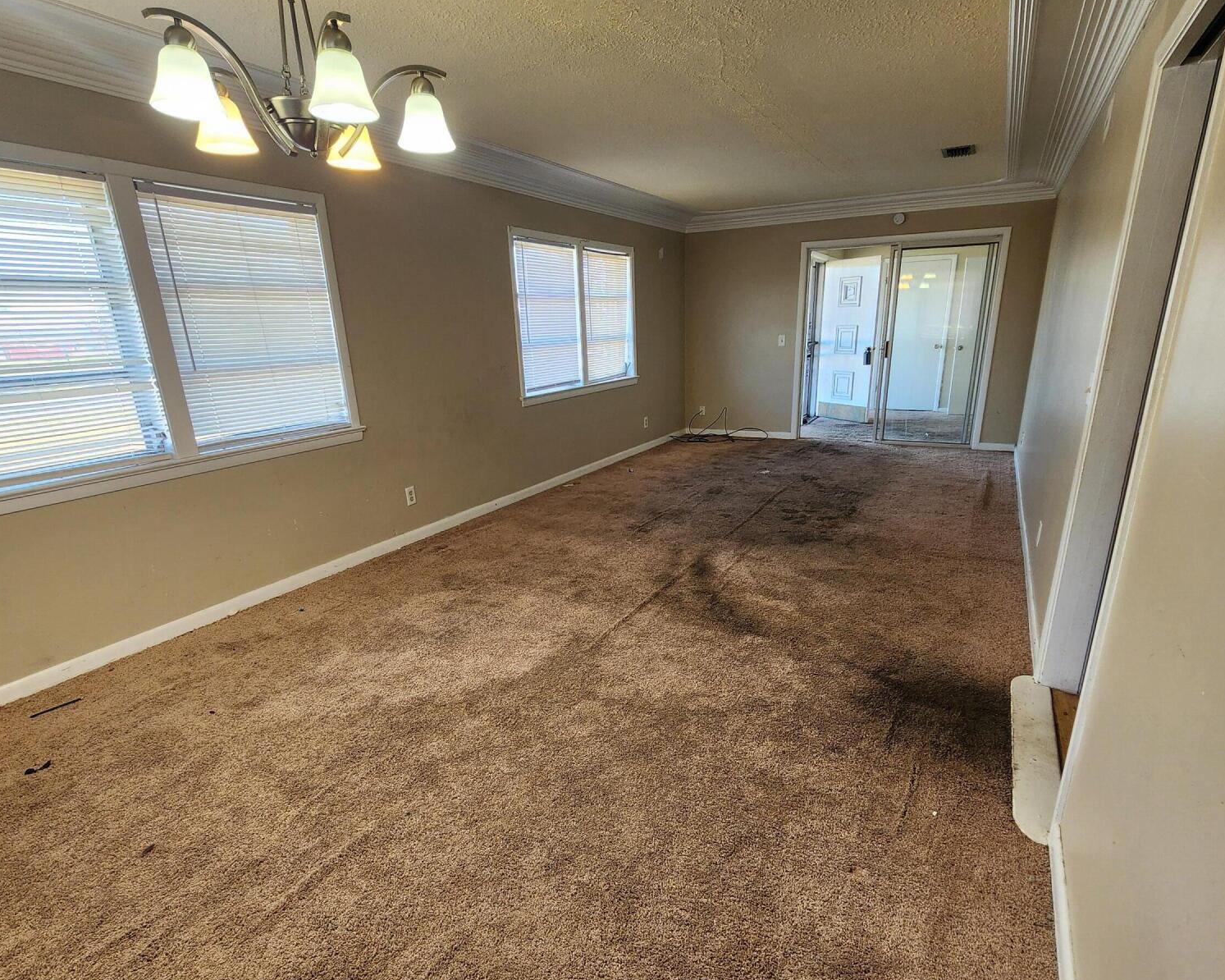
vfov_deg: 76.6
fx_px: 616
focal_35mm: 17
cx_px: 612
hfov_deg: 89.6
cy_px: 551
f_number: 2.2
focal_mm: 2.2
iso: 160
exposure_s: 1/60
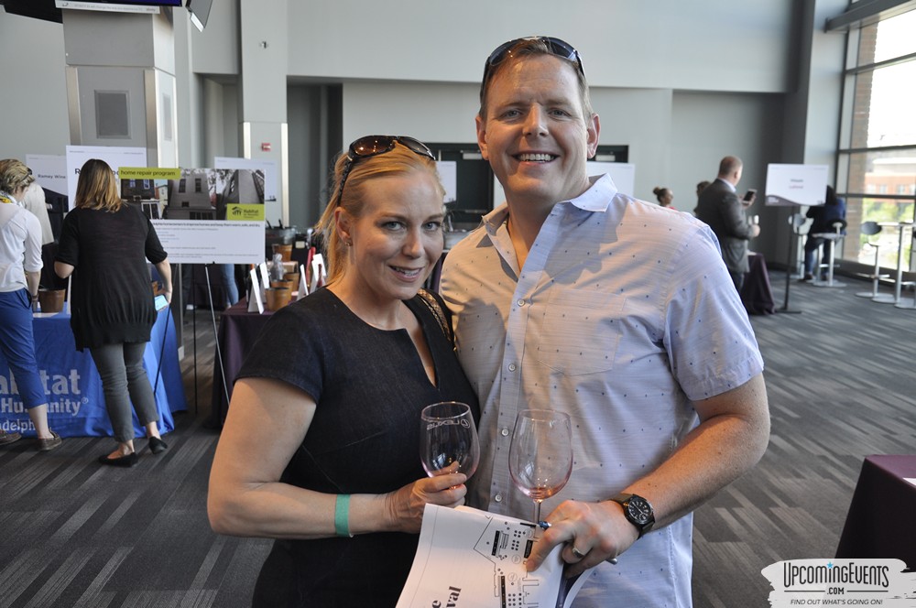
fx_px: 953
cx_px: 458
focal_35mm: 38
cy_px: 304
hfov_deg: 51.3
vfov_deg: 35.4
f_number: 5
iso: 400
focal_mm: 25
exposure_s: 1/60
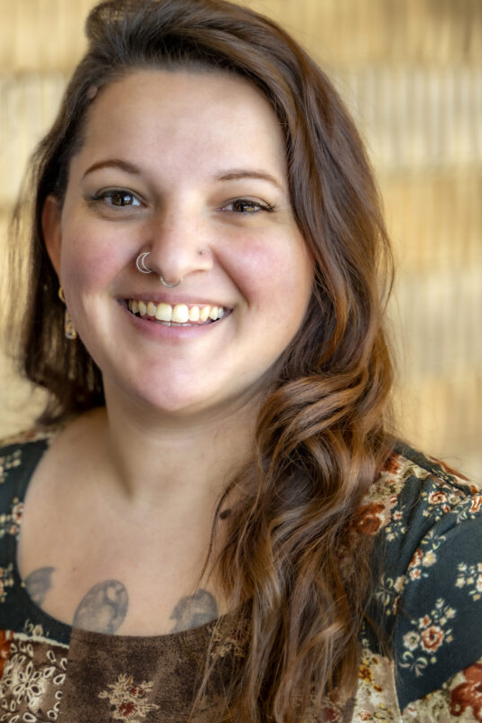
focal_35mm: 96
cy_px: 344
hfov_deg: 14.3
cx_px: 185
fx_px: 1926
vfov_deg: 21.2
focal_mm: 75
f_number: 2.8
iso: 90
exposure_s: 1/80
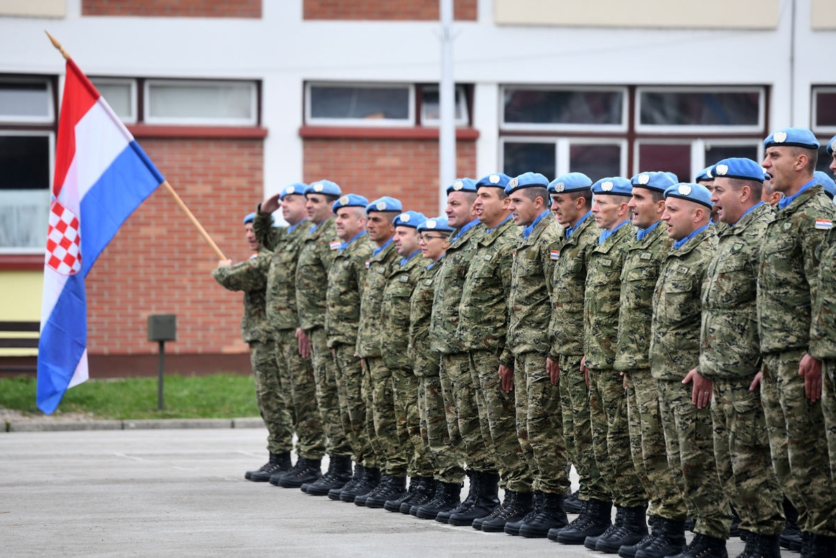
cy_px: 280
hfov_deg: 11.4
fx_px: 4204
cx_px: 418
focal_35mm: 181
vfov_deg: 7.6
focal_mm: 180
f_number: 5
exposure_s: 1/400
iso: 400
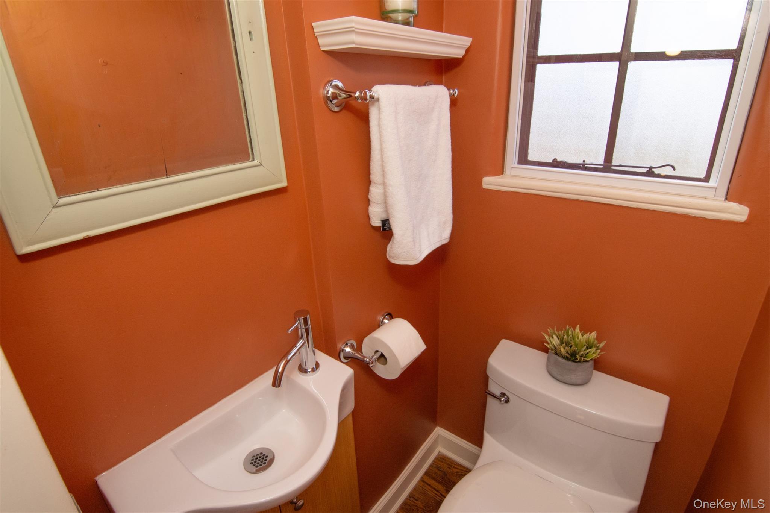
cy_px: 256
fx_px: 353
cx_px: 385
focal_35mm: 16
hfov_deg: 95.0
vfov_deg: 72.0
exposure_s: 1/125
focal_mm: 11
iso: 640
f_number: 11
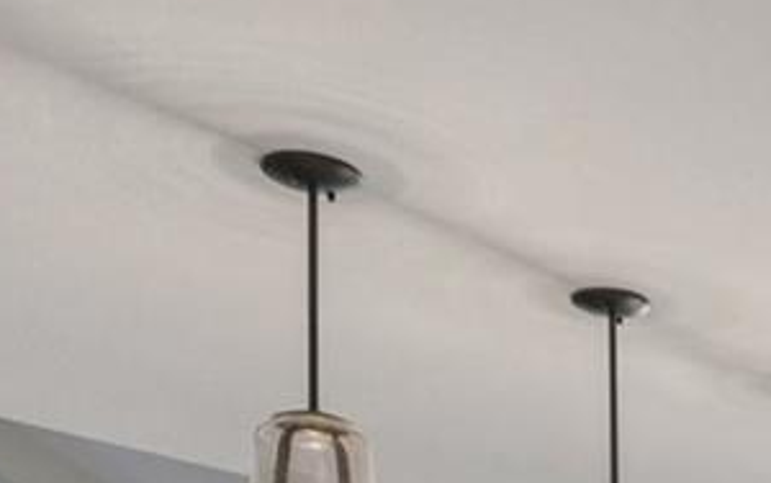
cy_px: 876
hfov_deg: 22.7
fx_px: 1598
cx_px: 1123
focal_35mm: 76
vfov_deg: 14.9
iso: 400
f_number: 8
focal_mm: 14
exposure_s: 1/15
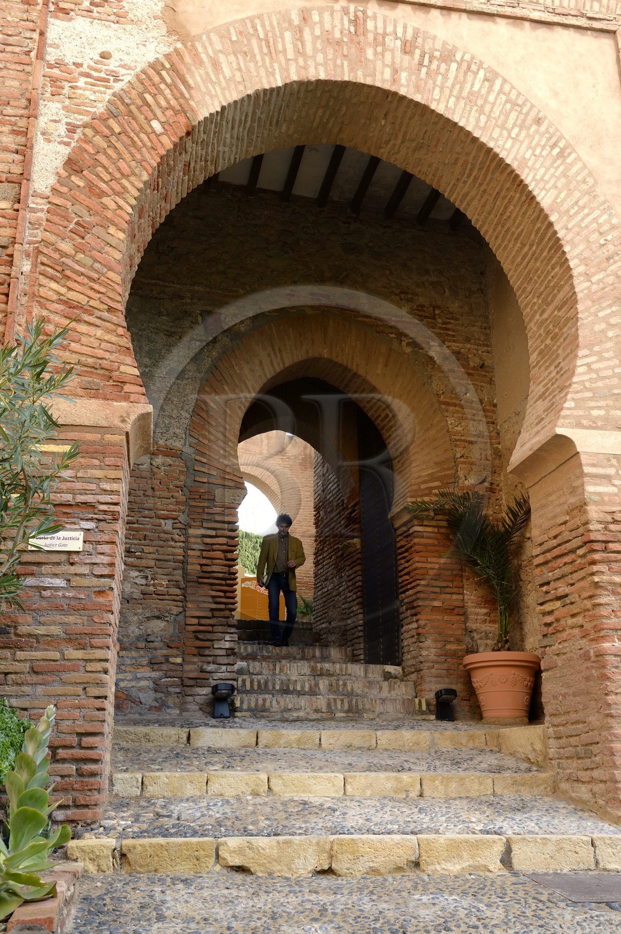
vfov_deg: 55.8
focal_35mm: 34
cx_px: 310
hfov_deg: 38.8
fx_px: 881
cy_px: 467
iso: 400
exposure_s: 1/60
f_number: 10
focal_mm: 34
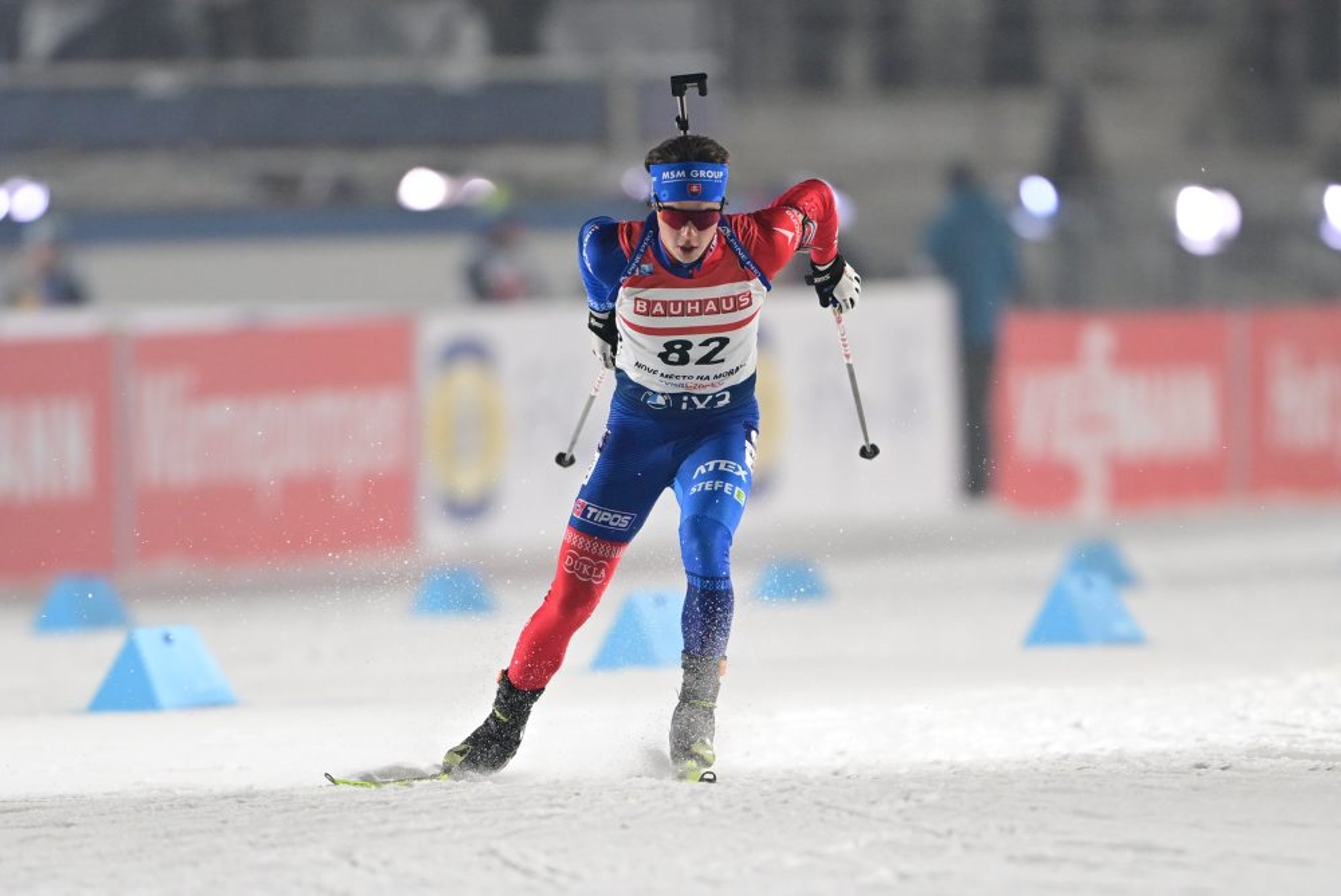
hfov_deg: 5.2
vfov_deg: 3.4
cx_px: 670
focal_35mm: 400
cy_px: 448
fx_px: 14908
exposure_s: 1/1000
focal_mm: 400
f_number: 2.8
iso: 1250
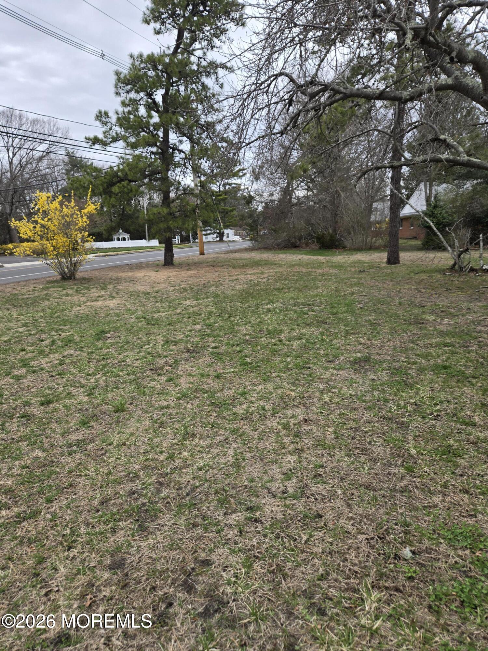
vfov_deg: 73.9
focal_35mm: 23
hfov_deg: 58.9
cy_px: 326
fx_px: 432
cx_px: 244
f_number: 1.8
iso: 25
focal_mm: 5.4
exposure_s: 1/661
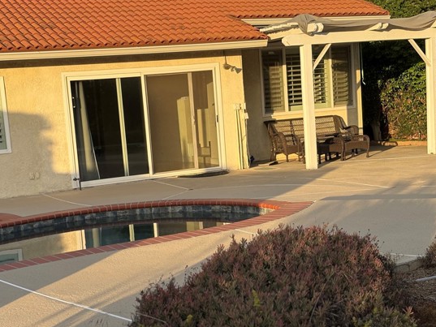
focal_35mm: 62
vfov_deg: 23.6
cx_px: 182
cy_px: 185
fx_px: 781
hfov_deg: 31.1
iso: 32
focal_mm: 5.96
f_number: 1.6
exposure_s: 1/1175
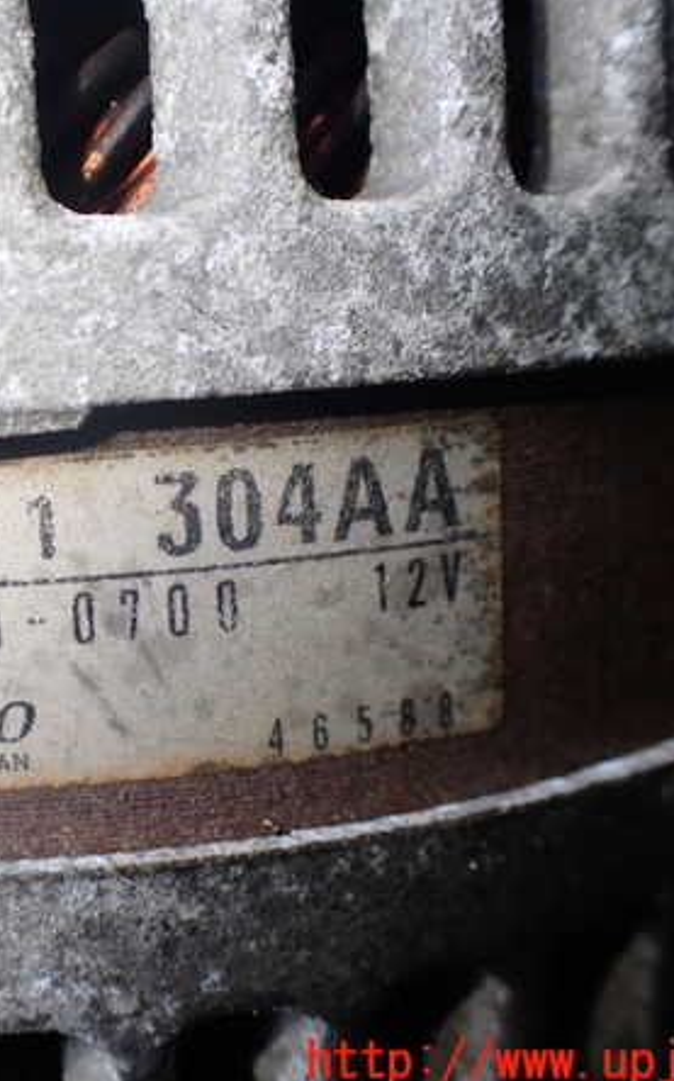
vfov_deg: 46.2
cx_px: 127
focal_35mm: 43
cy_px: 545
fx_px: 1265
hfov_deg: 29.1
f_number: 2.3
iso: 125
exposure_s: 1/125
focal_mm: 5.4
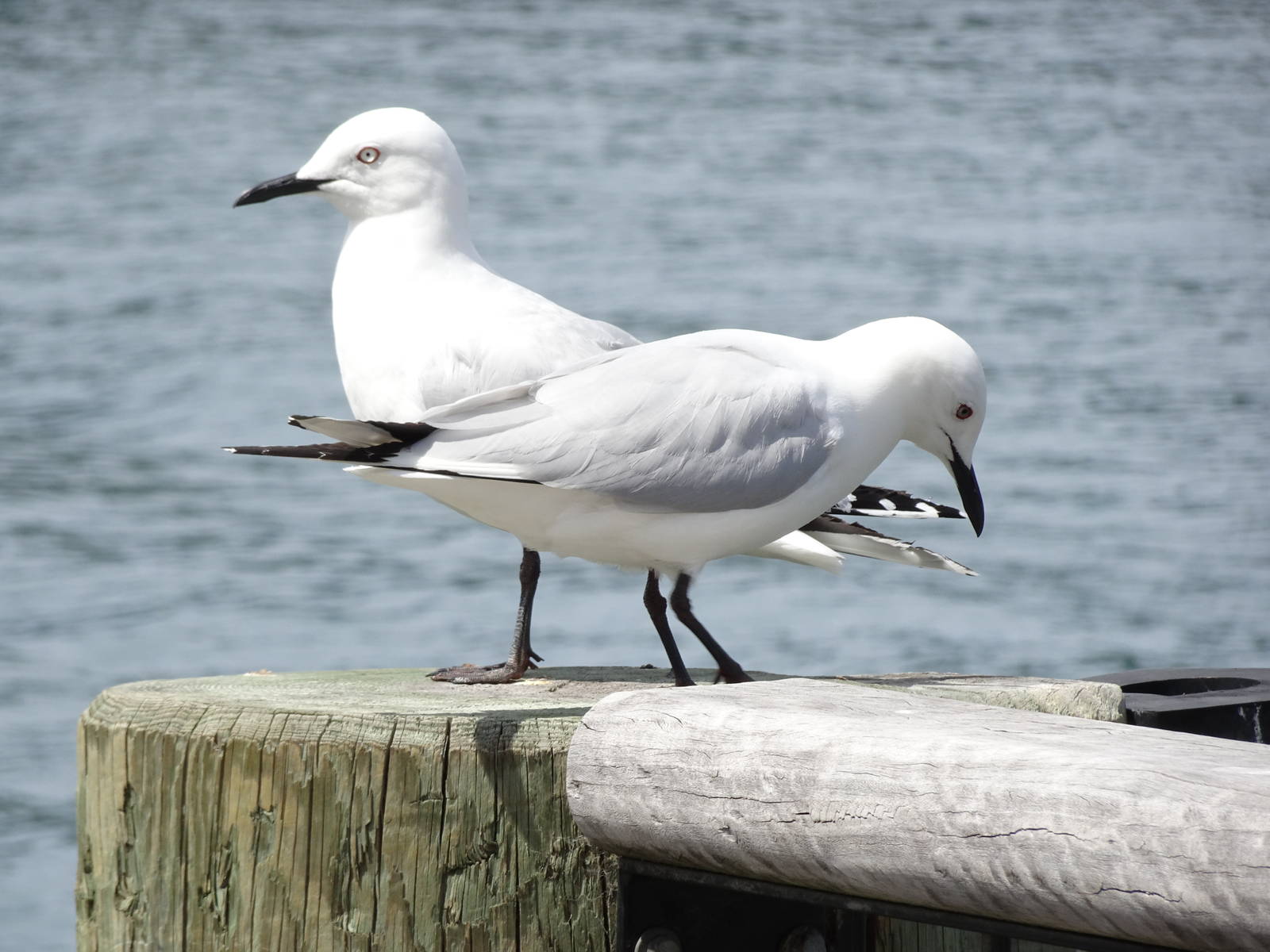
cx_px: 635
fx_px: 11924
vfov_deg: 4.6
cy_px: 476
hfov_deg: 6.1
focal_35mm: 325
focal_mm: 55.52
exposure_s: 1/320
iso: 80
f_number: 6.3
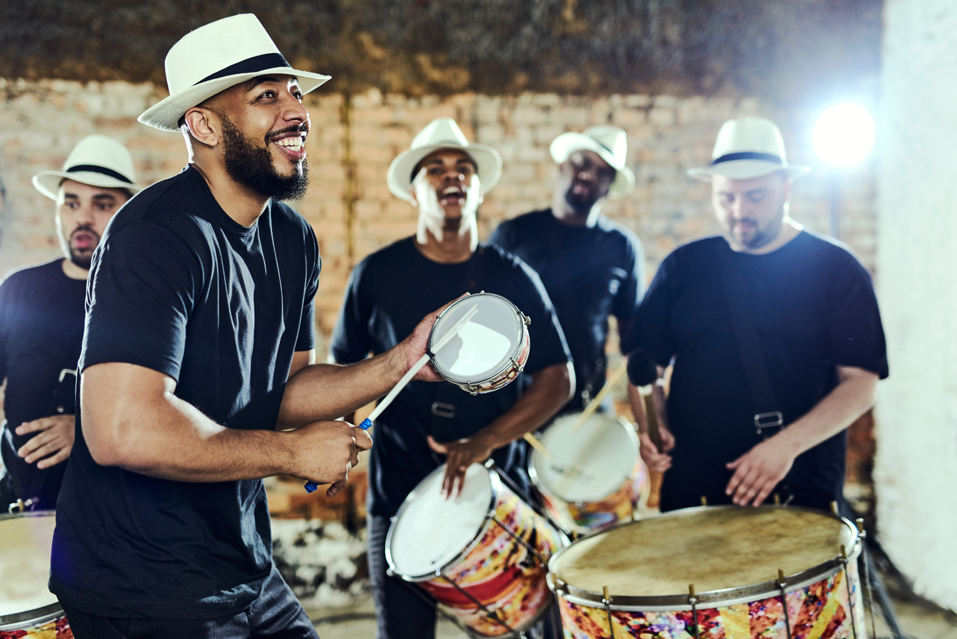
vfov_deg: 27.0
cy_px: 320
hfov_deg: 39.6
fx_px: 1330
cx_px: 478
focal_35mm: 50
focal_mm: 50
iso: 400
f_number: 1.8
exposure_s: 1/250
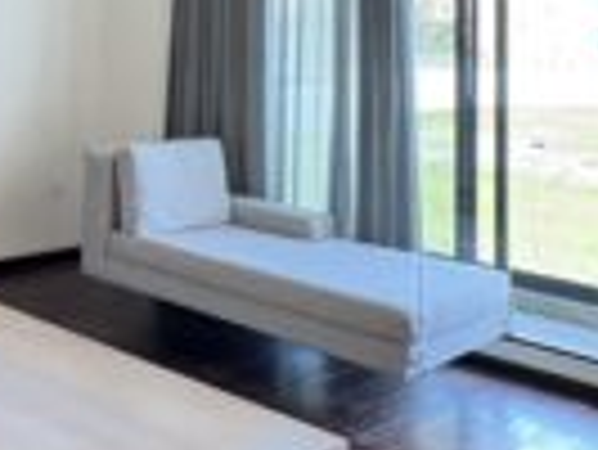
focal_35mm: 42
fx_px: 726
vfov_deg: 30.4
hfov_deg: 35.9
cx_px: -103
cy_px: -58
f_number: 2.2
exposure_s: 1/60
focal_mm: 2.22
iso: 400
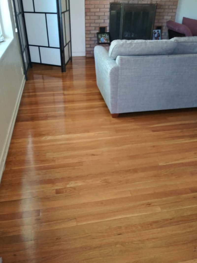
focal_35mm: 27
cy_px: 132
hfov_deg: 51.3
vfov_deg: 65.3
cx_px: 98
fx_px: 205
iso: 200
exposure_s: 1/24
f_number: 2.2
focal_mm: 3.7
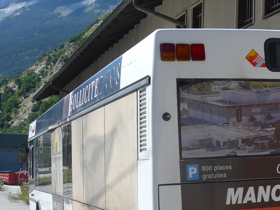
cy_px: 146
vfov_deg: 17.1
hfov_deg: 22.3
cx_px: 241
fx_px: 696
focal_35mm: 86
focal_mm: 8
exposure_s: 1/1600
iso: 80
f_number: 2.8
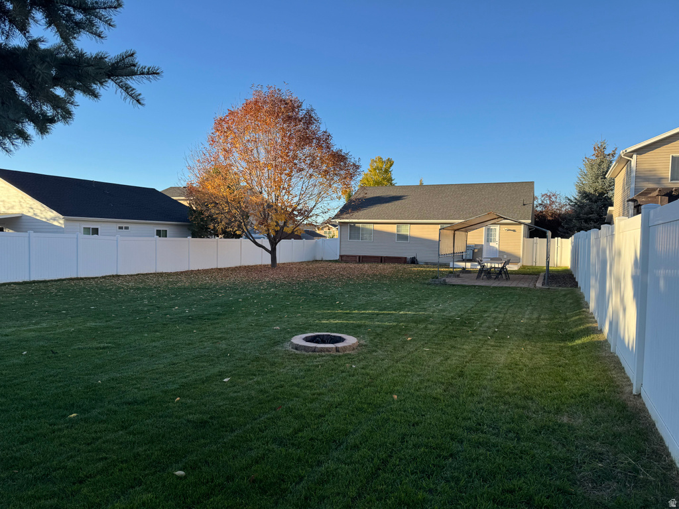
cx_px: 340
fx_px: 471
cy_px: 254
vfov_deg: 56.8
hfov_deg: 71.6
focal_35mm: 24
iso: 80
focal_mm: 6.76
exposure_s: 1/1339
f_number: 1.78
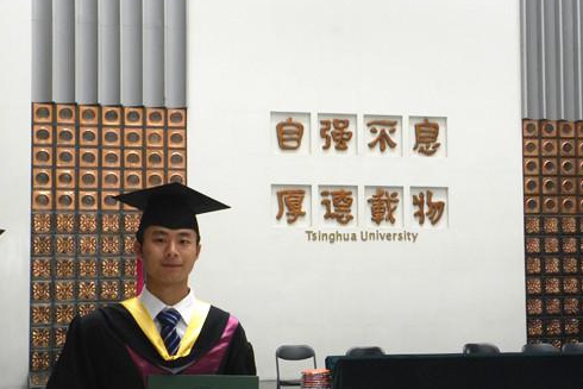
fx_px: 1053
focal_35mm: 65
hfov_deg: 31.0
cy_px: 211
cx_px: 288
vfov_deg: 20.9
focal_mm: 8.2
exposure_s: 1/60
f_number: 3.2
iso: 212
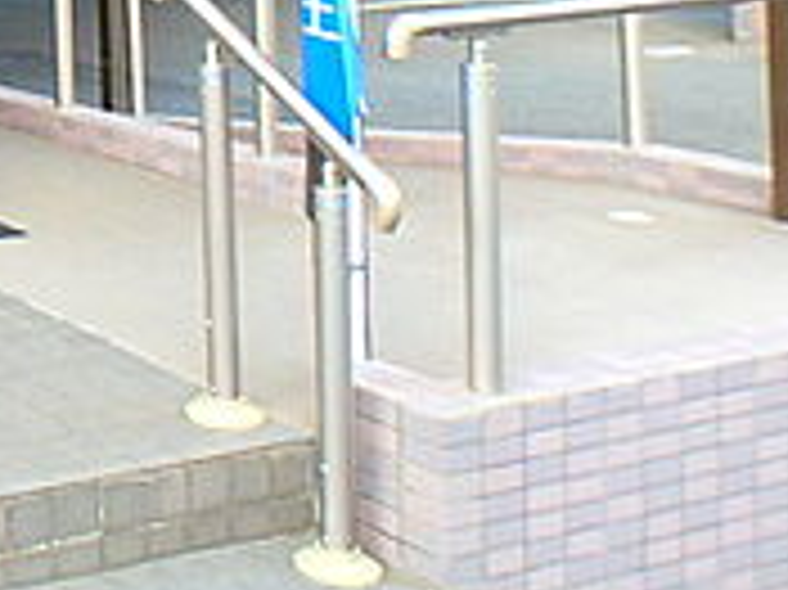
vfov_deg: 17.4
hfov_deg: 20.6
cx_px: -473
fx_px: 1752
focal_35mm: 77
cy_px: -261
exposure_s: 1/40
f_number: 3.5
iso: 200
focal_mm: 3.7
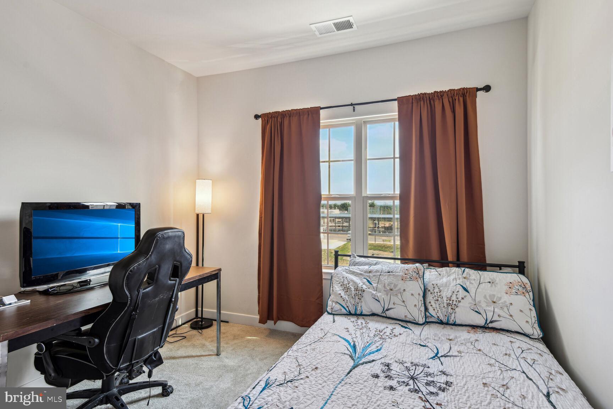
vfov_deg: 64.6
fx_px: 324
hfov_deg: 86.9
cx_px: 306
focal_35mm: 19
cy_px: 204
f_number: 8
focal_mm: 19
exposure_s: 1/6
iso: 200
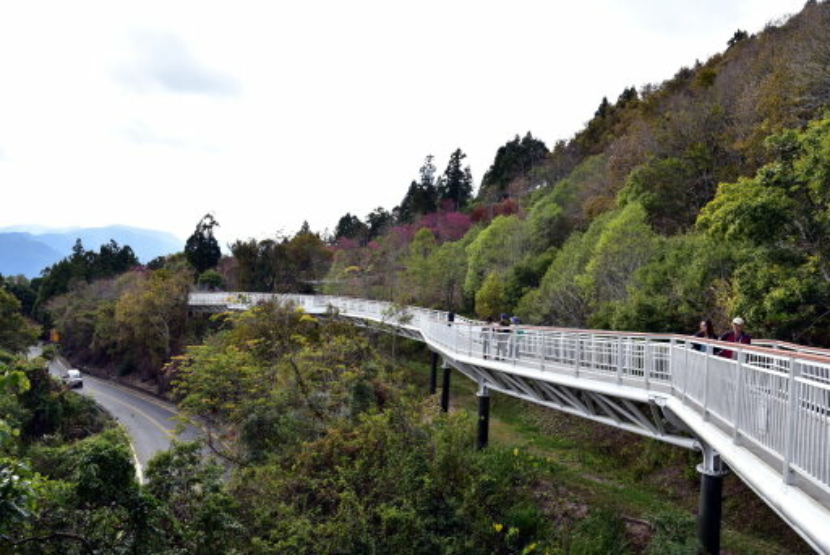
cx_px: 415
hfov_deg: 61.9
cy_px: 278
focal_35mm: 30
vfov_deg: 43.7
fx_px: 692
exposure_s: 1/200
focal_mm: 30
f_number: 7.1
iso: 200
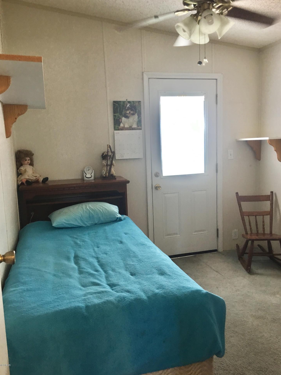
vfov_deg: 60.0
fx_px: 325
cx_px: 140
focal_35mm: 30
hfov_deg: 46.8
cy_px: 184
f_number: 2.2
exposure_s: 1/15
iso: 40
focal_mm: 4.15
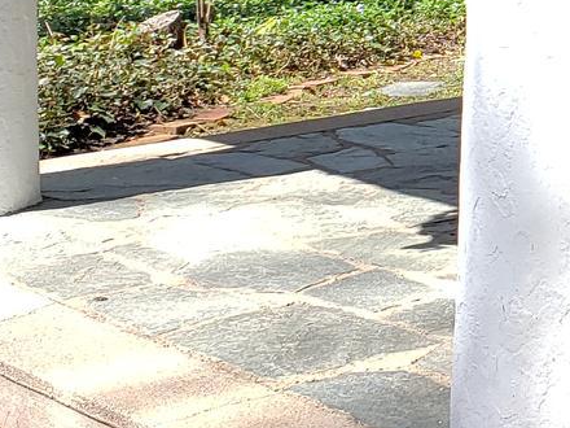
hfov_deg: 14.5
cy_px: -226
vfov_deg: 11.7
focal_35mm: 121
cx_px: 986
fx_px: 1992
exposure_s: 1/369
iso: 50
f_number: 2.4
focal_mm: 4.3
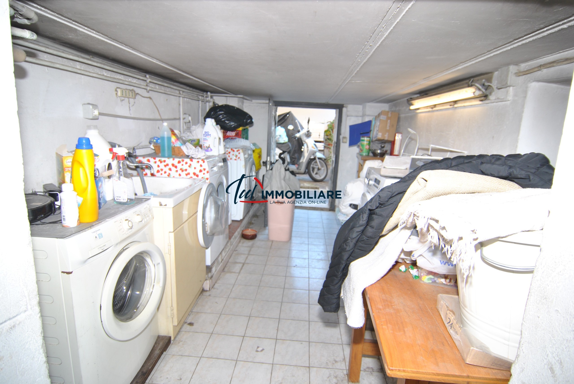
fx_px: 287
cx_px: 287
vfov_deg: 67.5
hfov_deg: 89.9
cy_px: 192
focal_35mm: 18
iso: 200
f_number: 4
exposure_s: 1/60
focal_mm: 12
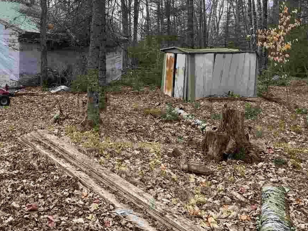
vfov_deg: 37.1
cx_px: 104
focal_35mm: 38
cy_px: 69
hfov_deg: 48.2
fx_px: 338
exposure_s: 1/864
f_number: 1.8
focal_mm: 4.25
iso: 25
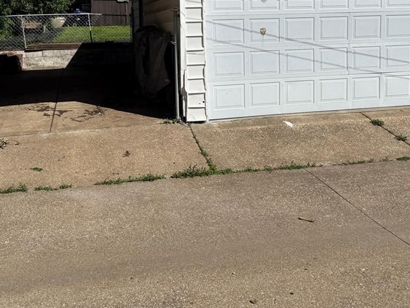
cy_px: 55
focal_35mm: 40
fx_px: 474
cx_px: 200
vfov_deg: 34.7
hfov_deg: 46.8
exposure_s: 1/10309
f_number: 1.78
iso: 80
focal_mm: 6.76
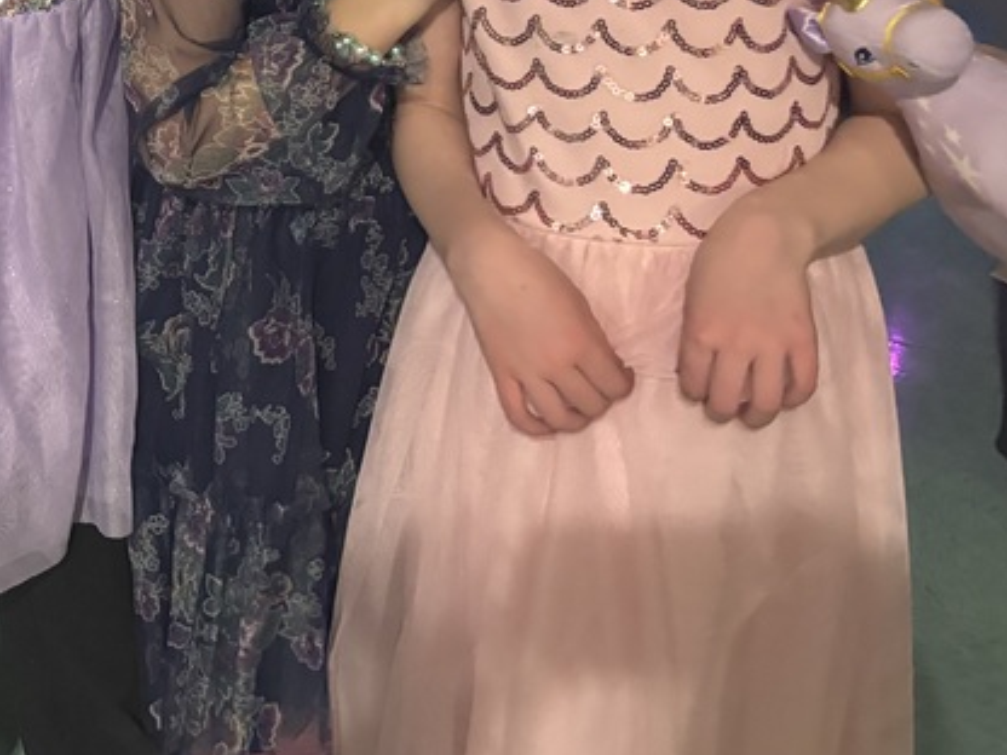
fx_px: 1862
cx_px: -140
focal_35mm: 64
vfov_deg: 21.5
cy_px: -111
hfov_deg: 27.3
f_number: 1.6
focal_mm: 5.96
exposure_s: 1/25
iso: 640
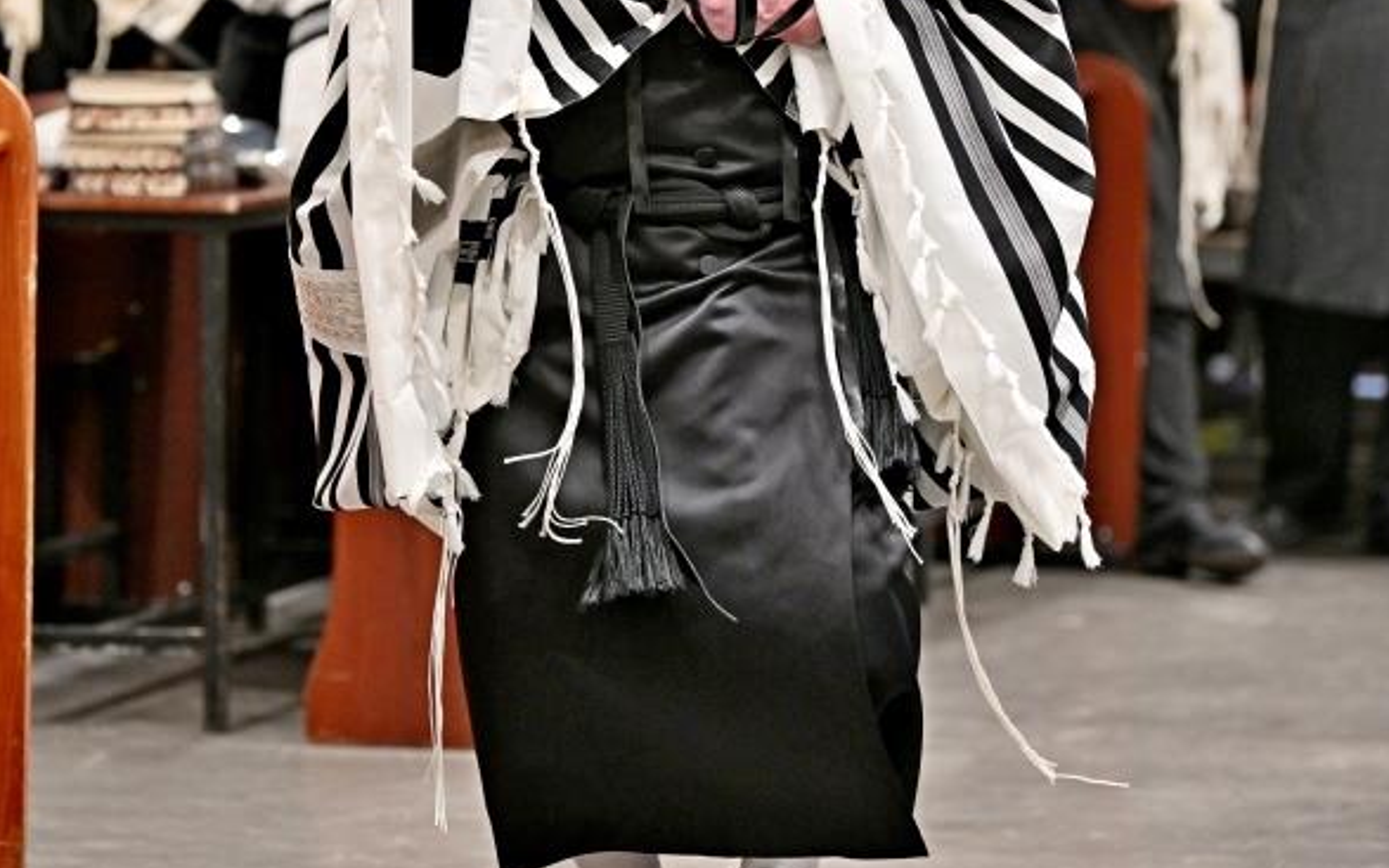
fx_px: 8745
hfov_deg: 9.1
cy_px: 239
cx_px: 597
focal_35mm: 231
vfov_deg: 5.7
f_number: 2.8
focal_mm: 130
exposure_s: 1/800
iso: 640
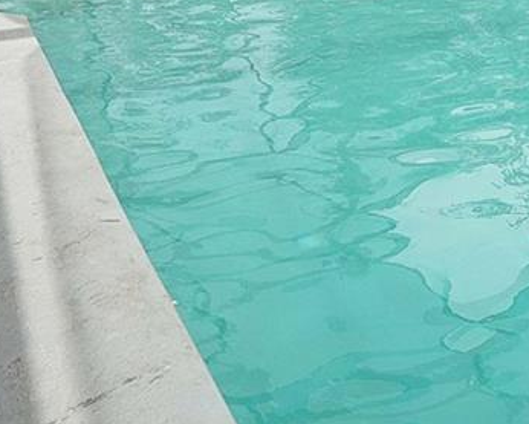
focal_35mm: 65
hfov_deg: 26.3
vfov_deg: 19.7
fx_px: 1018
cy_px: -251
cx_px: 616
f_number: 8
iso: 400
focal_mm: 10
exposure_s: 1/4000
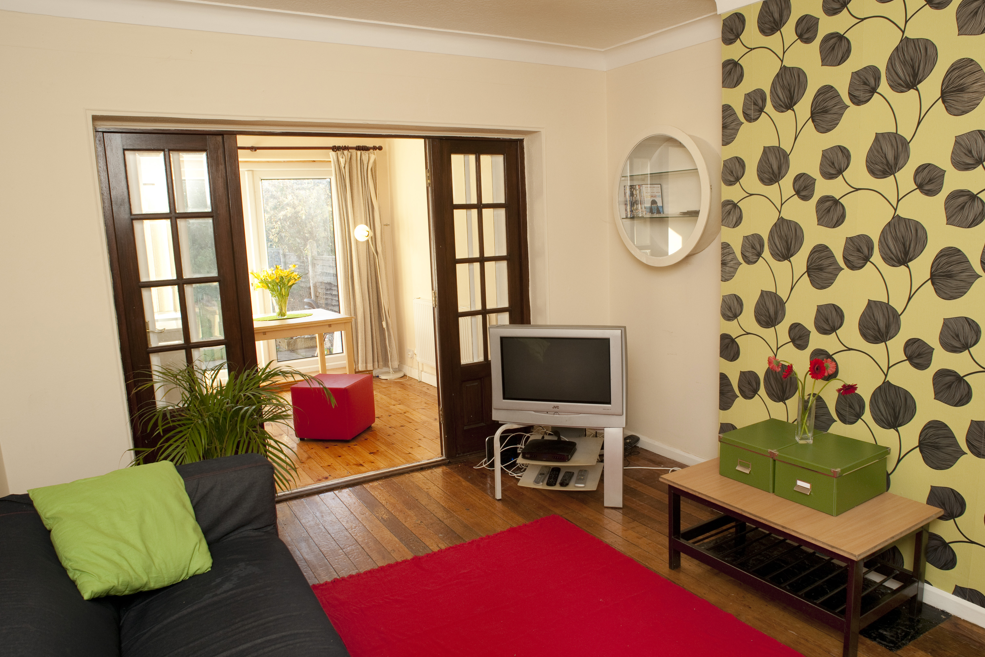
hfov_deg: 71.4
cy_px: 344
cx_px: 530
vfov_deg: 51.3
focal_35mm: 25
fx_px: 684
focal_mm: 20
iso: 200
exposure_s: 1/60
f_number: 6.3
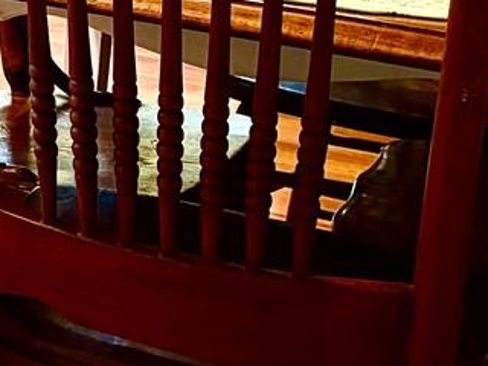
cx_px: -352
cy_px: -291
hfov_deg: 13.8
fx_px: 1833
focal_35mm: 130
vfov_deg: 10.7
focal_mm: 5.96
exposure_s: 1/60
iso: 250
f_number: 1.6
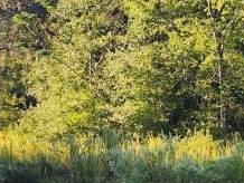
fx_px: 762
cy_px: 98
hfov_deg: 16.3
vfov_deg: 13.7
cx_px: 385
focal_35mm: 108
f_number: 1.8
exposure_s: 1/263
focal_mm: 5.54
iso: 25
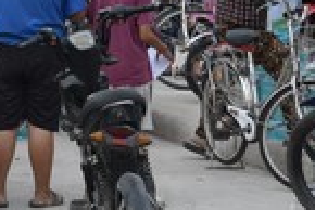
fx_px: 2041
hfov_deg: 8.6
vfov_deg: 5.8
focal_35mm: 233
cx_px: -141
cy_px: -108
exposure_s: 1/250
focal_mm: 52
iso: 200
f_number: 8
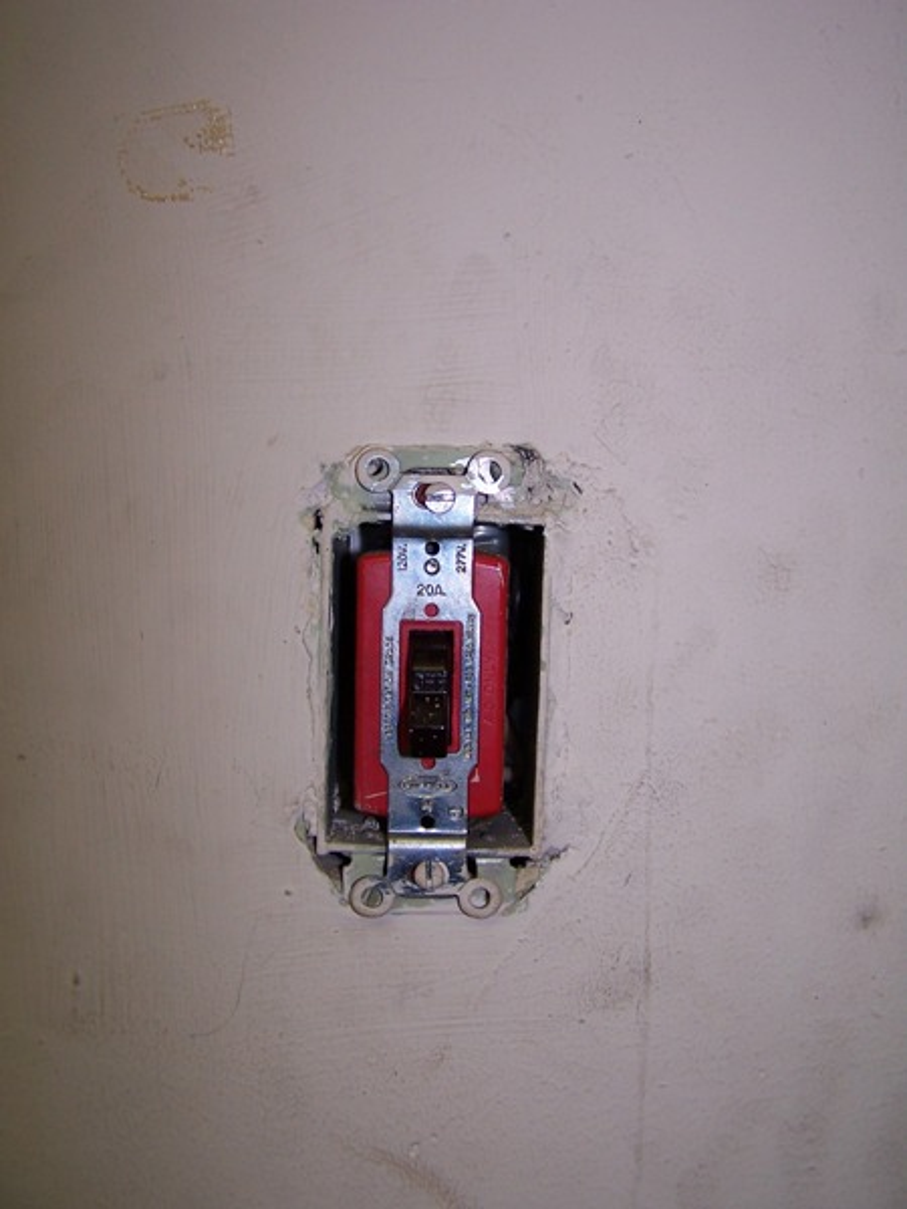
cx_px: 454
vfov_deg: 49.0
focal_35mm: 38
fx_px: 1328
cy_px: 604
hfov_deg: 37.7
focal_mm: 6.3
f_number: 2.8
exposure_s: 1/60
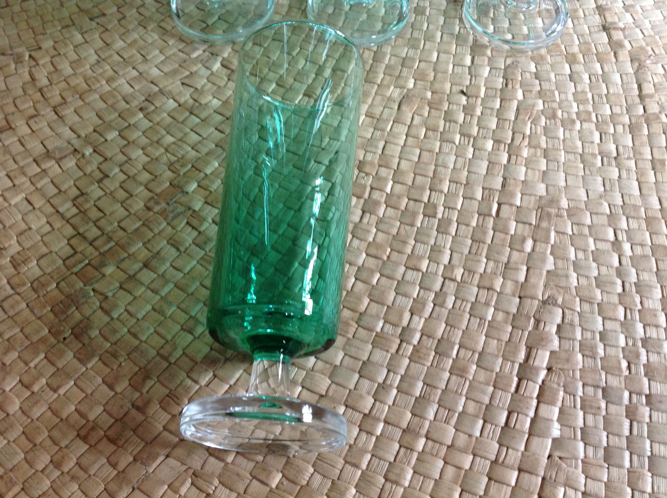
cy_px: 249
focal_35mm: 35
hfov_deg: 52.7
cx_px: 334
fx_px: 673
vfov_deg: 40.6
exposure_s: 1/15
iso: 160
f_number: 2.4
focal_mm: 4.28
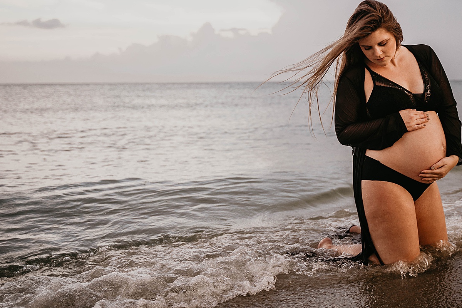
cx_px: 299
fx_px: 616
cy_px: 128
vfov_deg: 28.0
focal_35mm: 48
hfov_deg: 40.7
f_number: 2.8
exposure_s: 1/400
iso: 320
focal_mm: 36
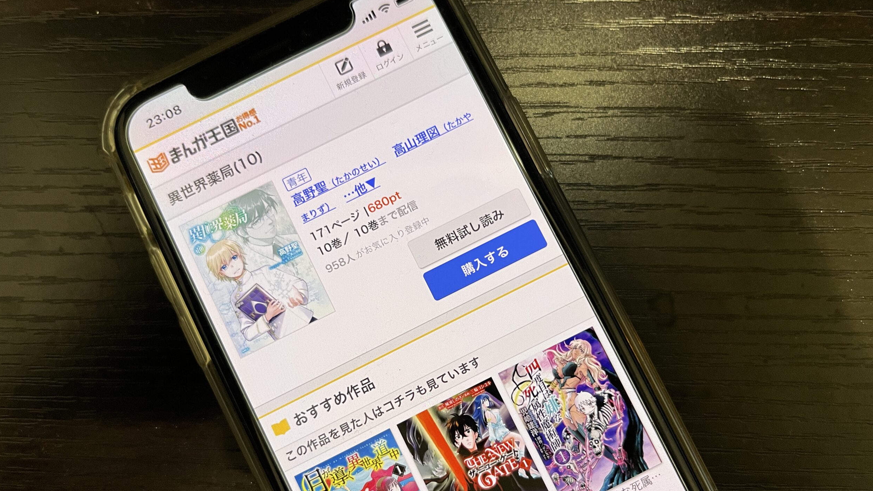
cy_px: 268
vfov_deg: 40.1
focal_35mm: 29
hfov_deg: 66.1
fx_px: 671
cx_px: 437
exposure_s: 1/60
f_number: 1.6
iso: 125
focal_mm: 5.1
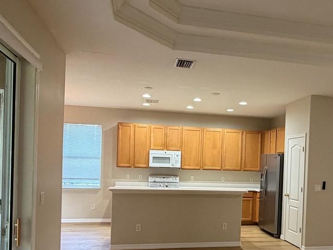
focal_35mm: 33
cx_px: 210
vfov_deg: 42.3
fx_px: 317
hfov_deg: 54.7
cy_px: 168
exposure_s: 1/60
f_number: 2.2
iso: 400
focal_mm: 2.22
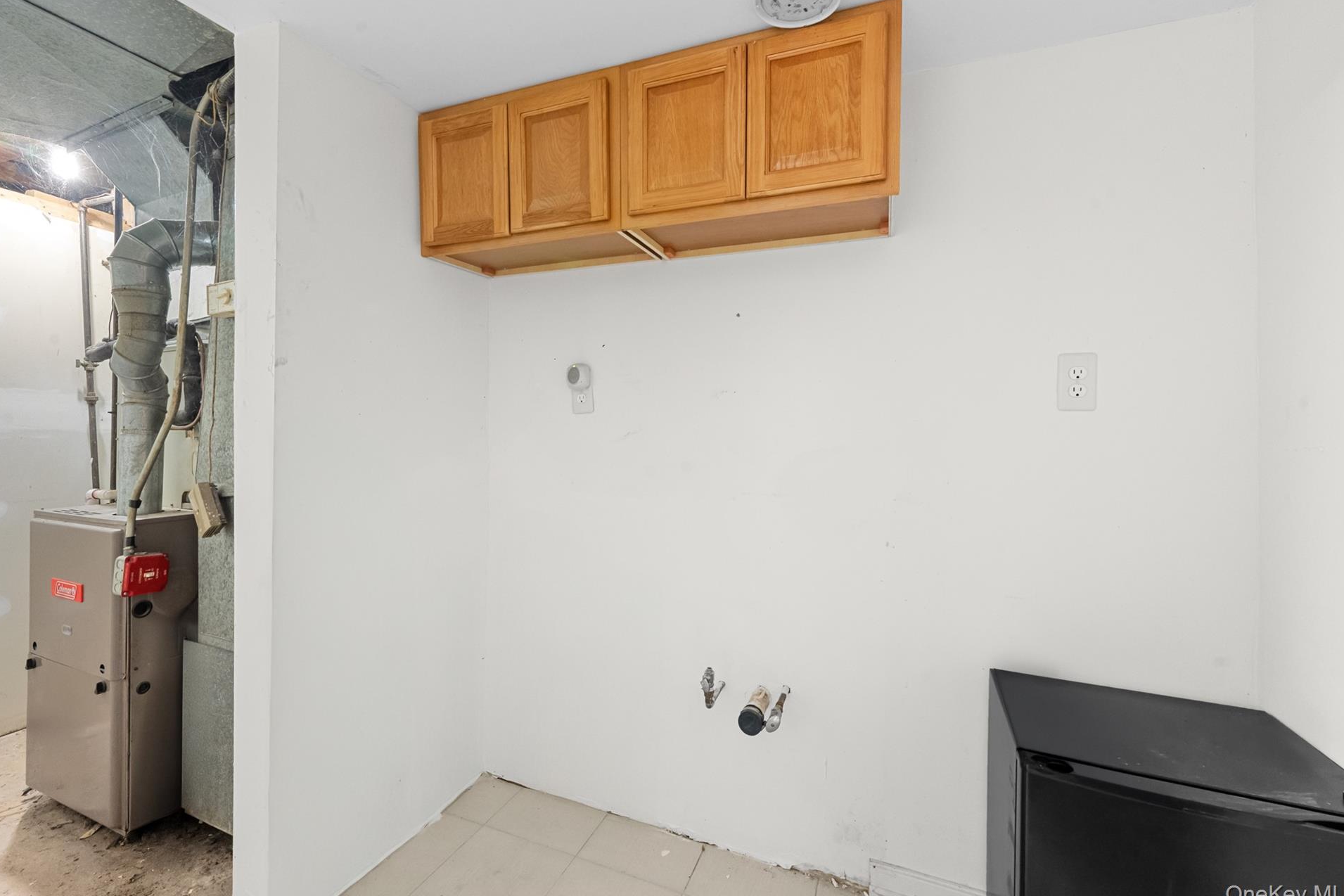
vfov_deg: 77.3
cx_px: 648
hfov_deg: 100.4
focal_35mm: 15
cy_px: 431
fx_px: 560
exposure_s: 1.3
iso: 3200
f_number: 10
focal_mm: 14
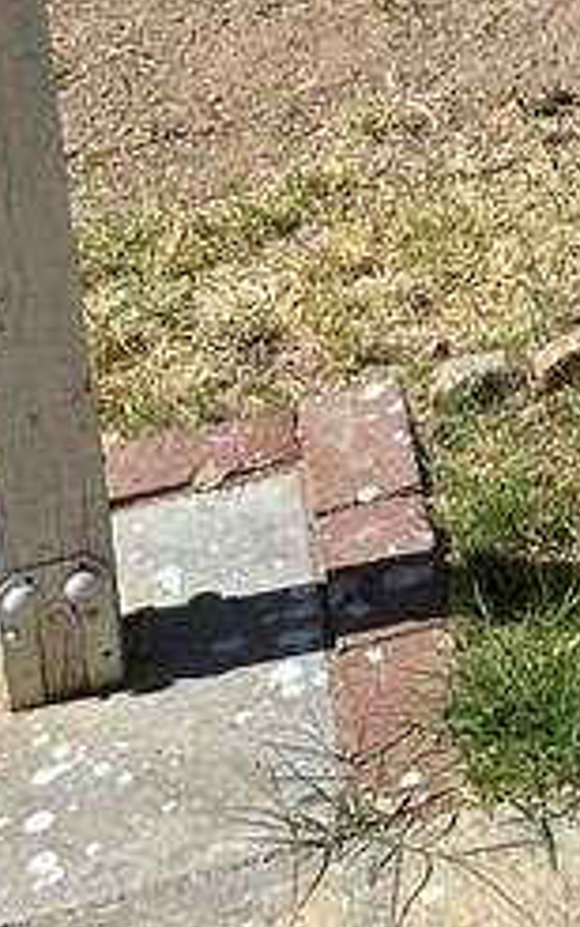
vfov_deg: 17.4
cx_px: 1273
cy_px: -516
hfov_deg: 10.9
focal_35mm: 106
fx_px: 2678
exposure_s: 1/5848
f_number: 1.78
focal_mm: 6.86
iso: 80
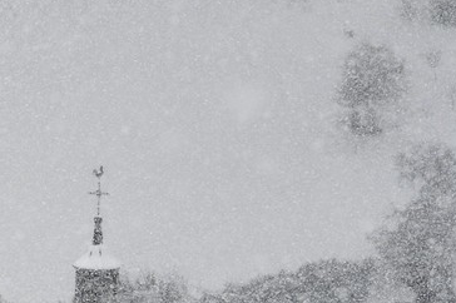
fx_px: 11111
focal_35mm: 878
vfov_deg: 1.6
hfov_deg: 2.3
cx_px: -411
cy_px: 598
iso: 400
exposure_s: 1/1000
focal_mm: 200
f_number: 8
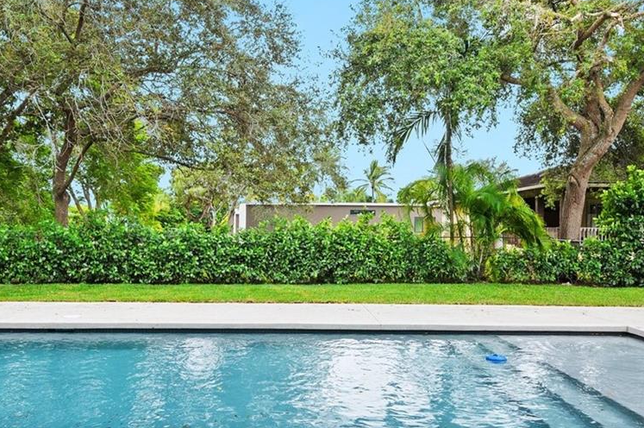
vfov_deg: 43.4
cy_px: 239
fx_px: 536
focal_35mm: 30
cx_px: 300
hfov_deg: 61.9
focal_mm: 14
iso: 200
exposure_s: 1/60
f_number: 8
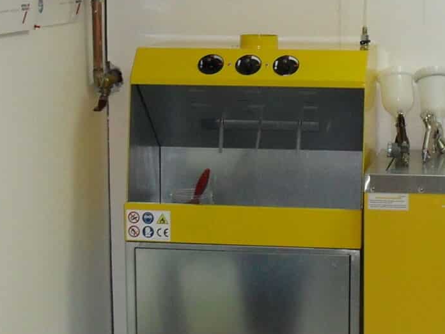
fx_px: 1324
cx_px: 360
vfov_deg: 14.4
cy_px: 168
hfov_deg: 18.9
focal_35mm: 103
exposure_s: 1/45
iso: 200
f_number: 3.2
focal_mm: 6.3
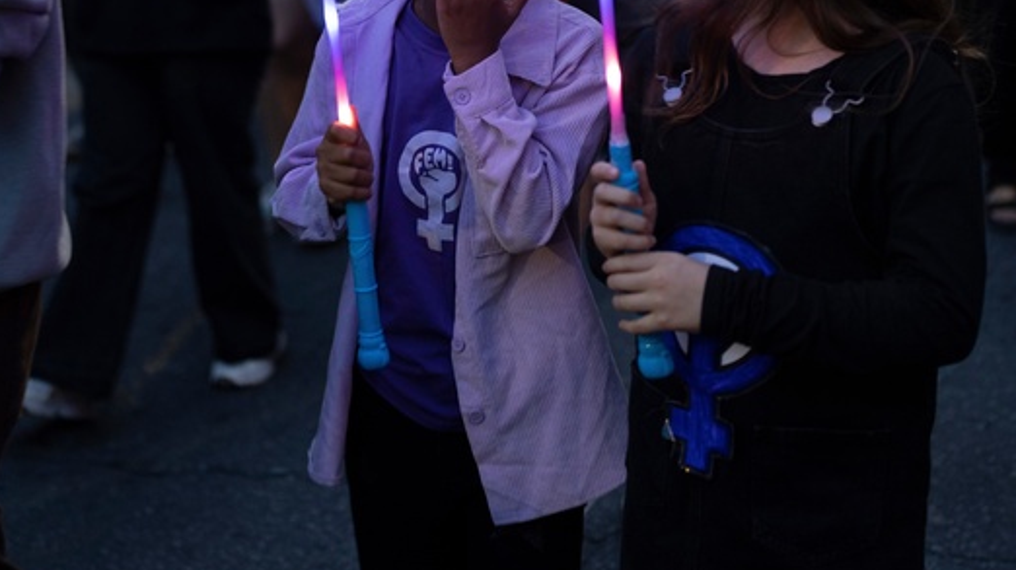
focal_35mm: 72
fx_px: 1939
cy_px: -75
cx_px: 393
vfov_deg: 16.2
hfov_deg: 29.3
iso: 800
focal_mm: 35
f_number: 1.4
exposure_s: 1/80
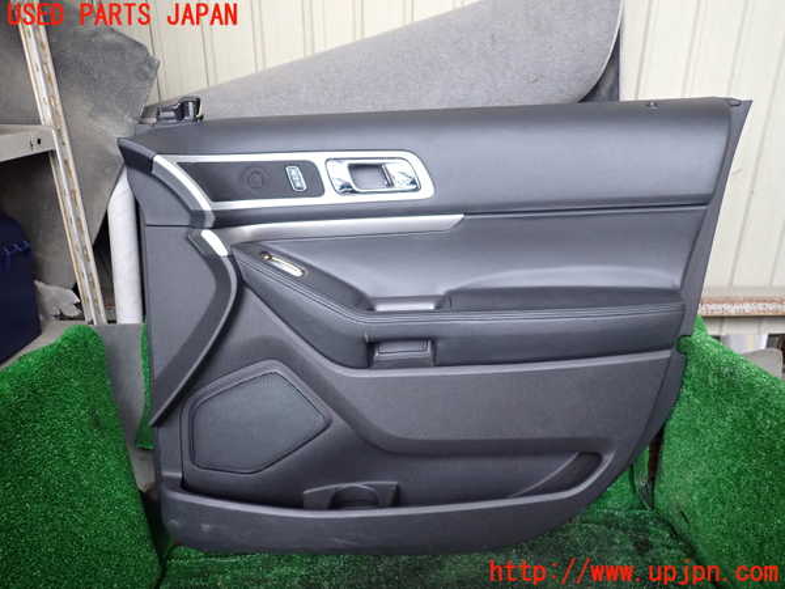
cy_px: 294
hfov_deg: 69.4
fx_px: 567
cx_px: 392
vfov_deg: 54.9
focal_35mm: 25
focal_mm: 4.5
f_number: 2
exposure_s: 1/30
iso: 320
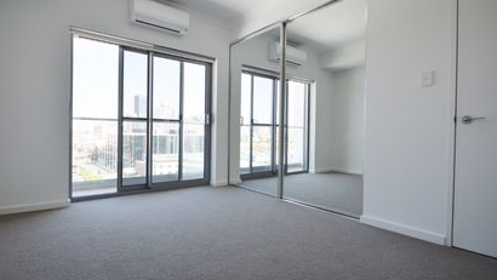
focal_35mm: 18
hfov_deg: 92.3
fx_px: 237
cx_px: 222
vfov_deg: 61.1
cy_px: 140
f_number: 7.1
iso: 100
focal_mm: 10
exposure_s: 1/125
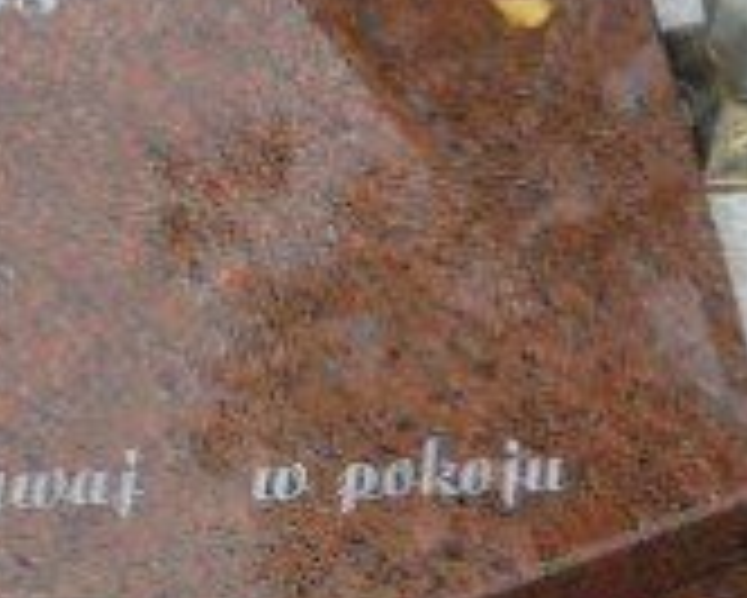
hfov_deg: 12.3
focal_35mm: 154
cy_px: 229
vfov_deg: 10.0
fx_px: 3407
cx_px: -36
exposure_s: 1/337
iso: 64
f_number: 3.1
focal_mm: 6.72
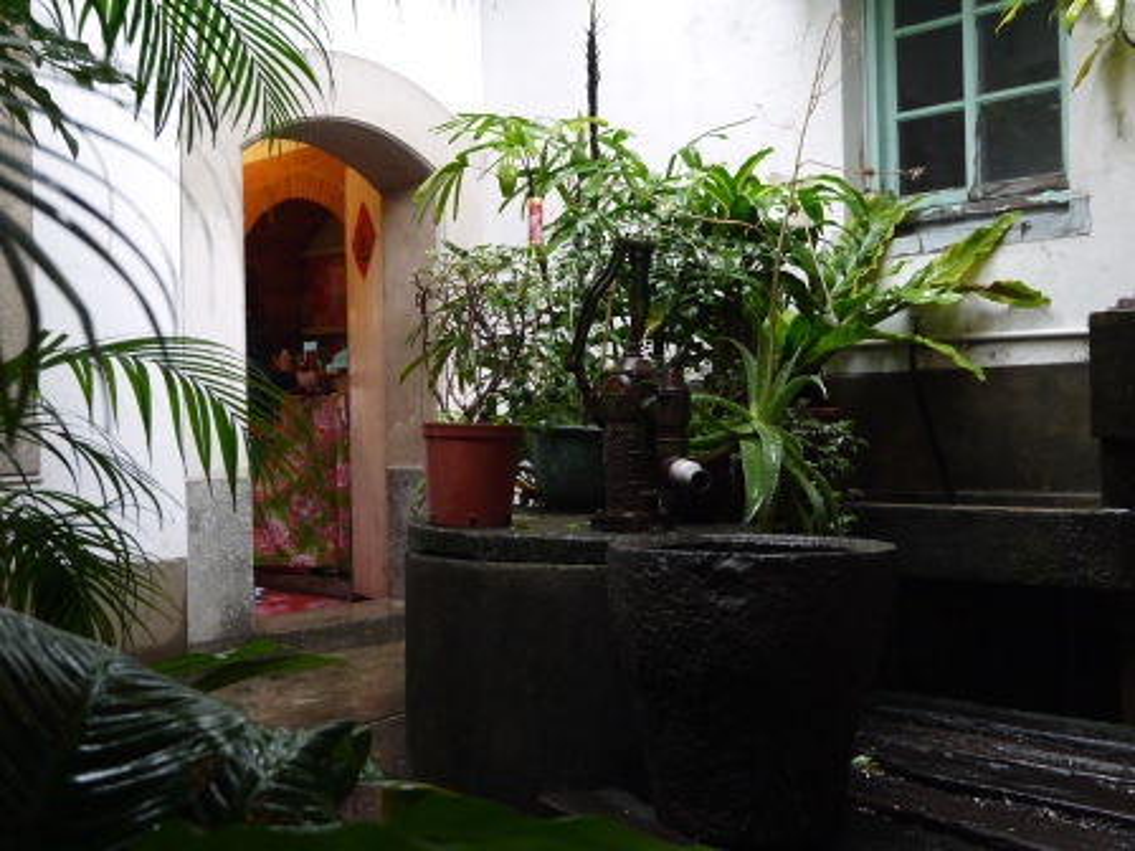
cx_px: 568
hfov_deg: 49.0
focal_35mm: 38
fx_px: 1246
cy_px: 426
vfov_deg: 37.7
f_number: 4.3
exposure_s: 1/60
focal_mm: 19
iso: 800
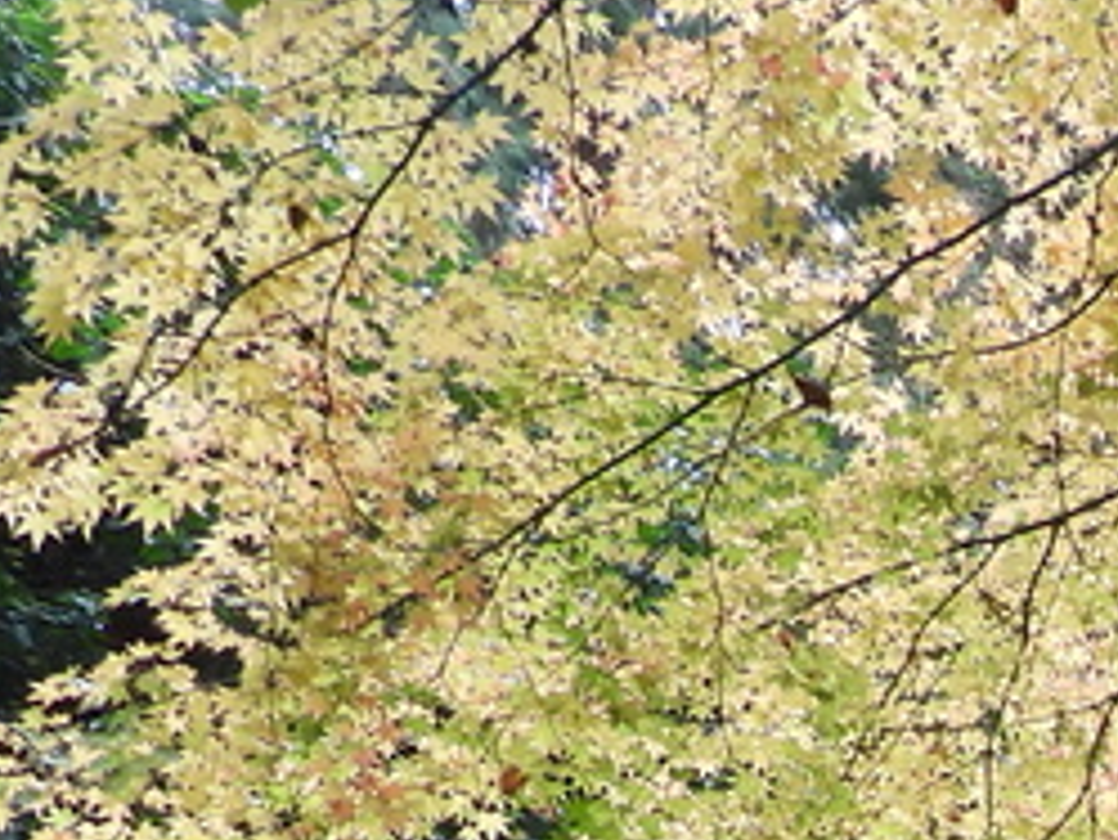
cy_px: 2044
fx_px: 4976
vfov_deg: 8.7
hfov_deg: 11.3
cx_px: 2425
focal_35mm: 154
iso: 100
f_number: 3.2
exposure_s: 1/40
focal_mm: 5.4
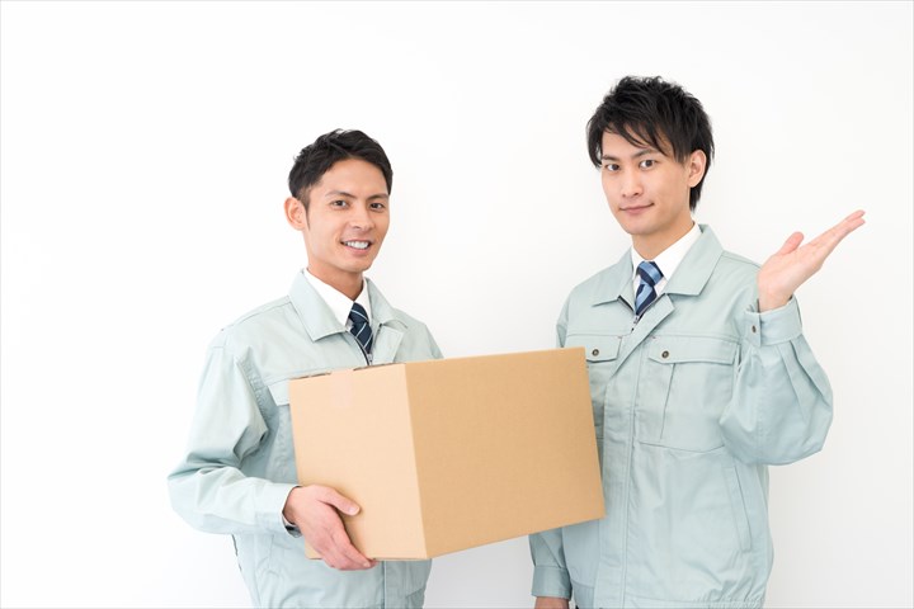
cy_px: 304
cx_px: 457
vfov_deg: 27.0
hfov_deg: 39.6
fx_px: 1269
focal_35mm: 50
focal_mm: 50
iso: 400
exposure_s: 1/125
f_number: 5.6
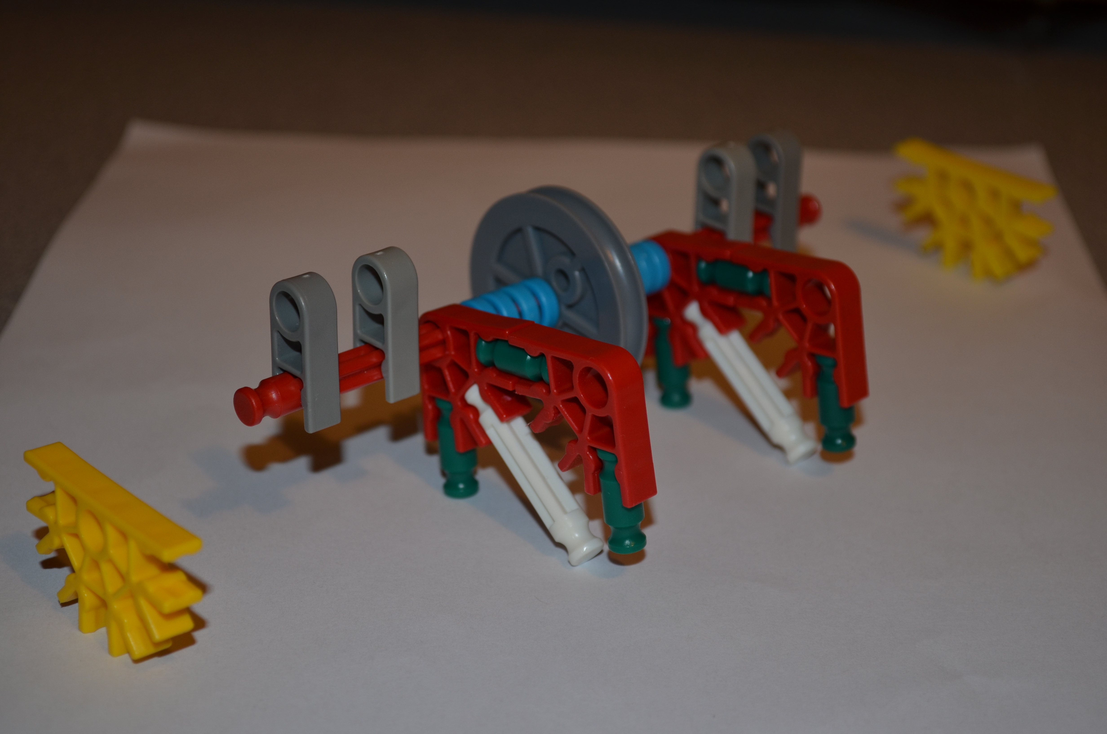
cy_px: 367
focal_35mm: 69
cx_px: 554
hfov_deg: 29.3
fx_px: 2117
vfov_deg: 19.6
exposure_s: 1/30
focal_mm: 46
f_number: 5.6
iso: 200
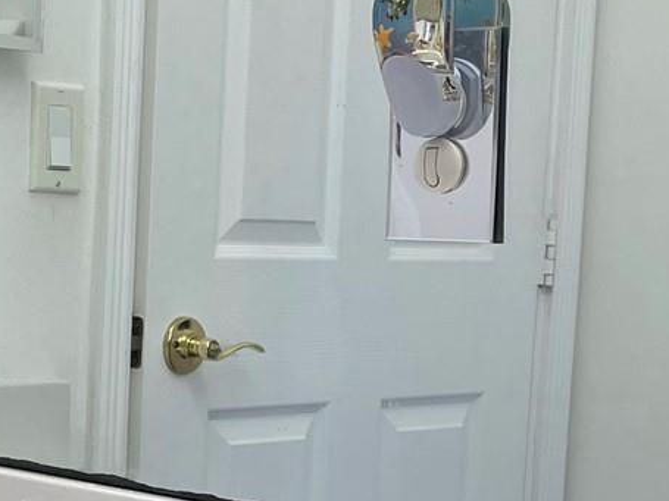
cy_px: 504
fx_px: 2261
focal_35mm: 117
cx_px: 360
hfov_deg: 16.8
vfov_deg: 12.5
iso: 32
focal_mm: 4.2
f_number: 1.6
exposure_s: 1/208
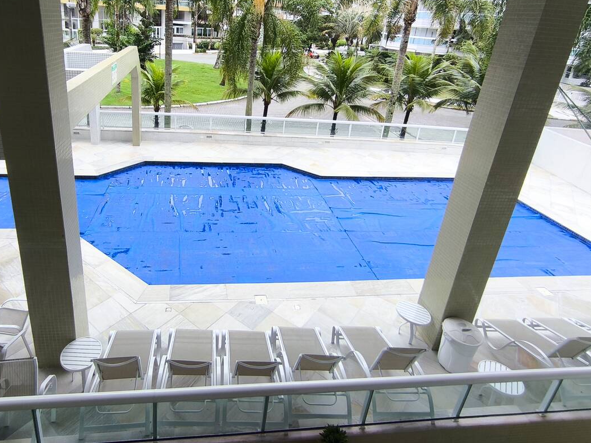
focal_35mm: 22
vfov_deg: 59.5
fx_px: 376
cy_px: 143
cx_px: 238
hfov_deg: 75.6
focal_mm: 1.65
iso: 50
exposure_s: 1/278
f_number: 2.2
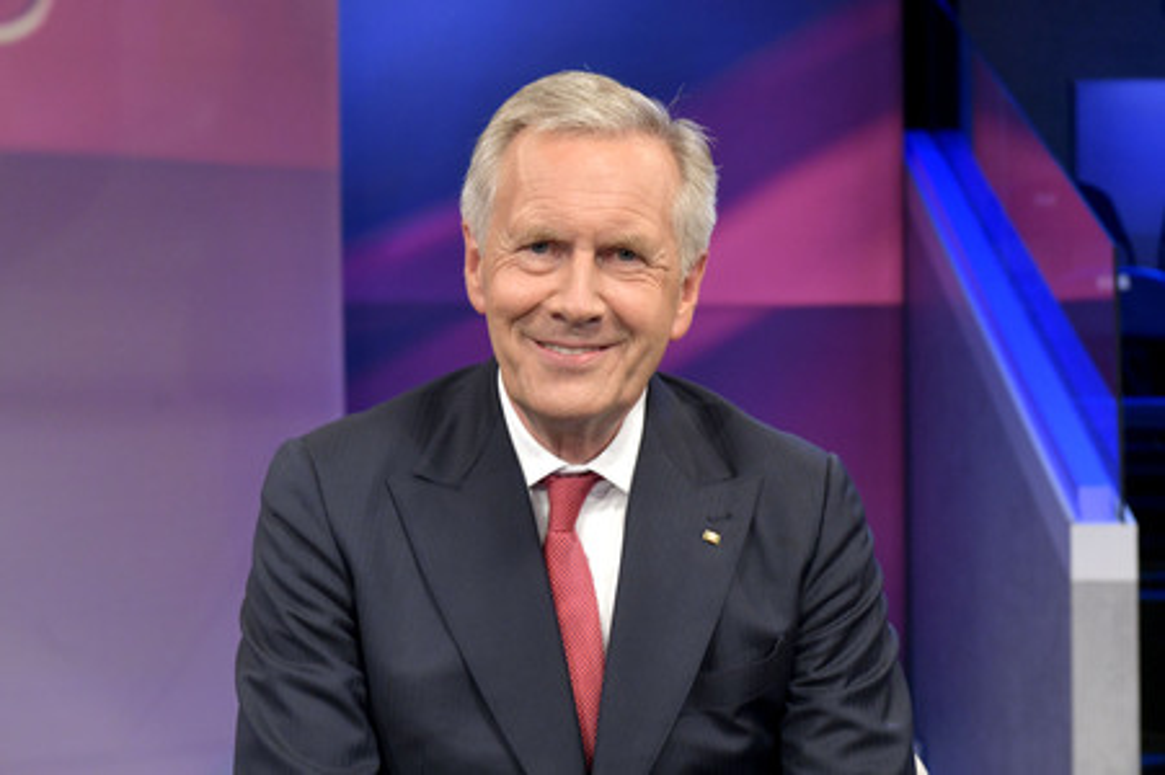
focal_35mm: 58
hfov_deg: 34.5
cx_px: 582
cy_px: 388
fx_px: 1876
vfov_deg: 23.3
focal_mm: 58
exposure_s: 1/160
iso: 1600
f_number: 5.6
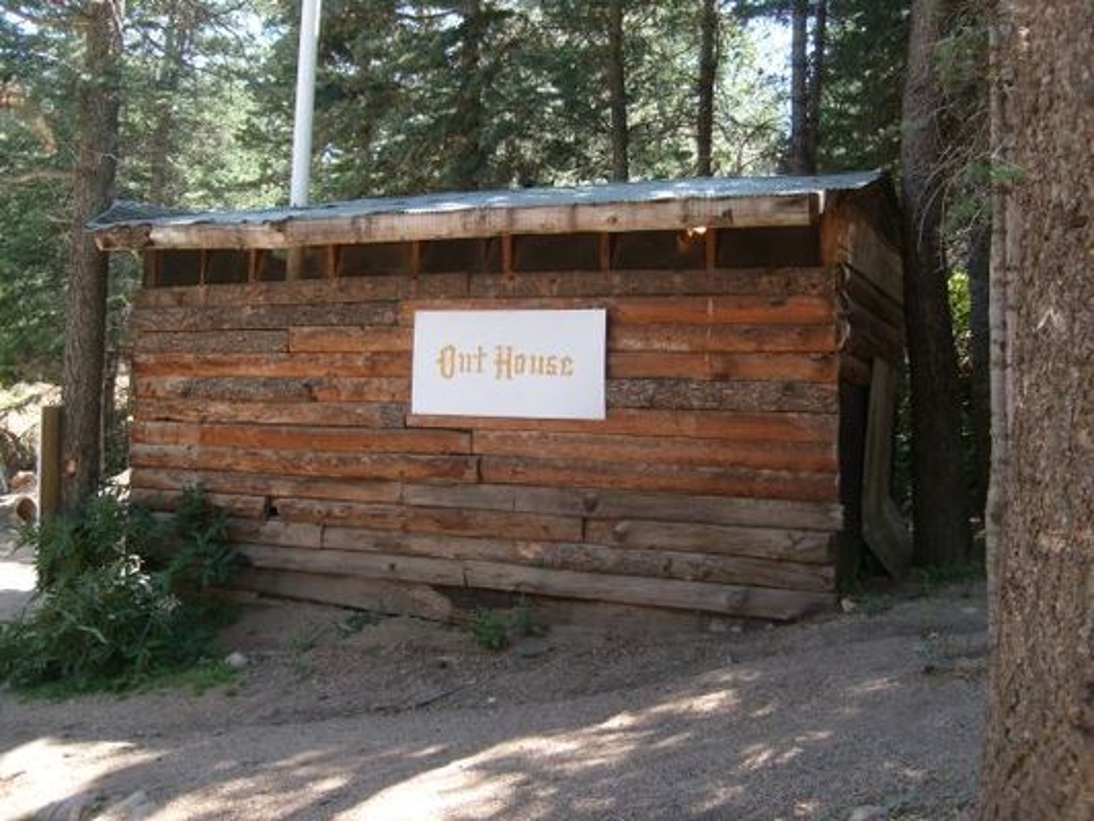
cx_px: 547
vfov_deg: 40.7
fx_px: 1106
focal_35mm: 35
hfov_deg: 52.6
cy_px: 410
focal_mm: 5.8
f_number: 2.8
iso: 80
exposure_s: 1/250
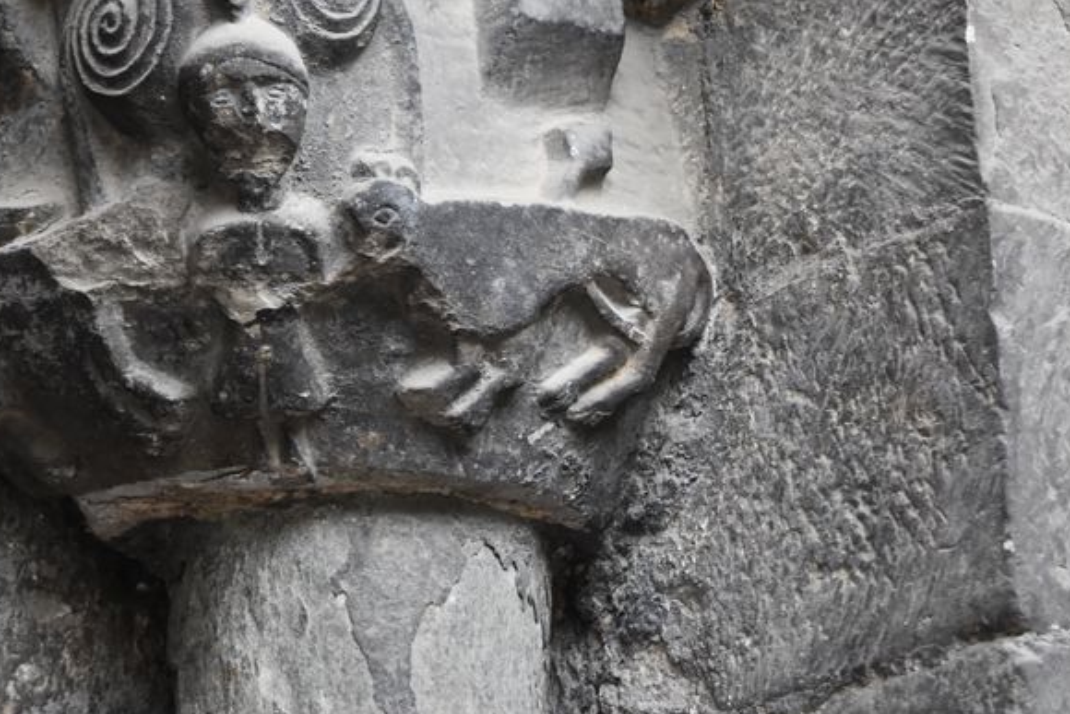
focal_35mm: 190
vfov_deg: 7.2
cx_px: 205
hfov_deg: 10.8
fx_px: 5648
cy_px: 81
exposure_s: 1/125
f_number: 4.2
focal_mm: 70
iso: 1600
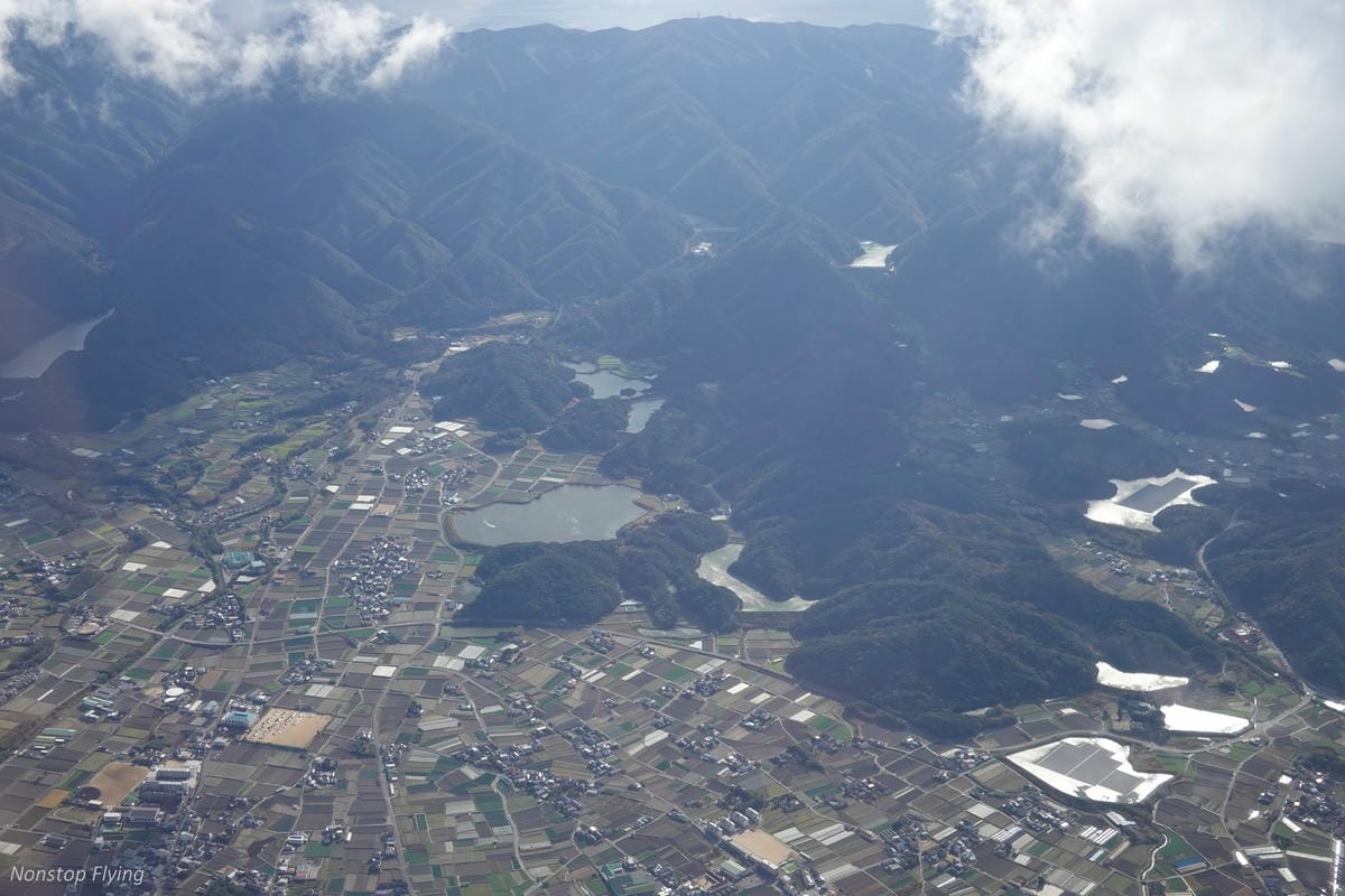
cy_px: 448
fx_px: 1980
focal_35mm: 53
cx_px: 672
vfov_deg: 25.5
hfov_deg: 37.5
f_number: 4
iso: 100
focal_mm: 19.43
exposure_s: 1/640
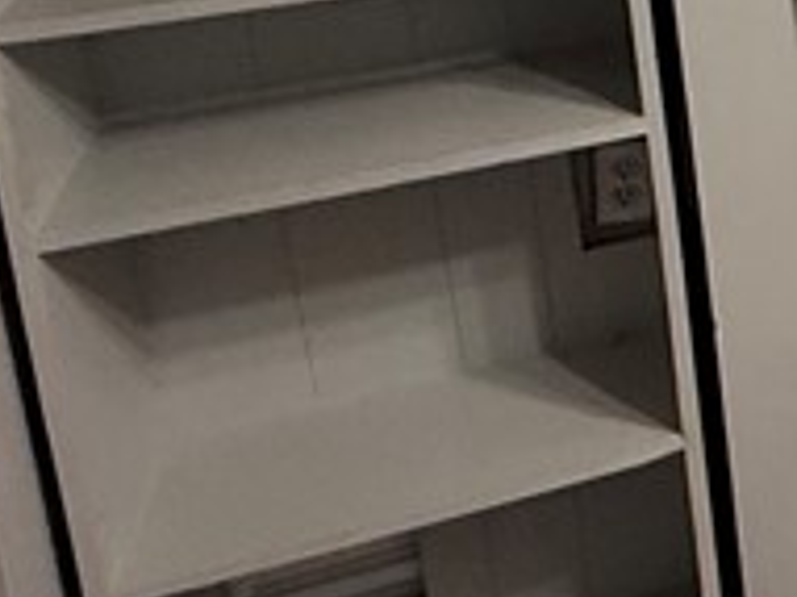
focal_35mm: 75
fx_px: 1726
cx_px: 1540
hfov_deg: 18.5
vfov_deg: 17.7
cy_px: -276
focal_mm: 2.22
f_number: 2.2
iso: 320
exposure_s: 1/120
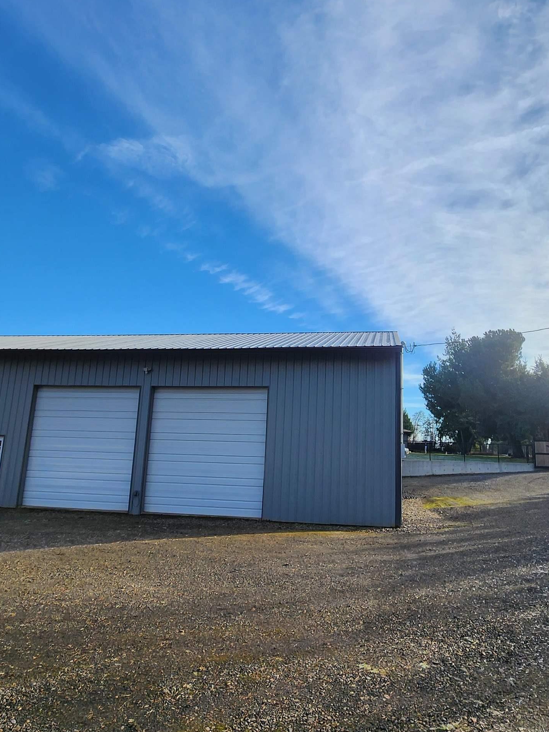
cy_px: 366
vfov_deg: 79.0
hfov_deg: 63.2
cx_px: 306
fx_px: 444
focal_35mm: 21
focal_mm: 2.2
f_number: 2.2
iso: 50
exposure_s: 1/1994
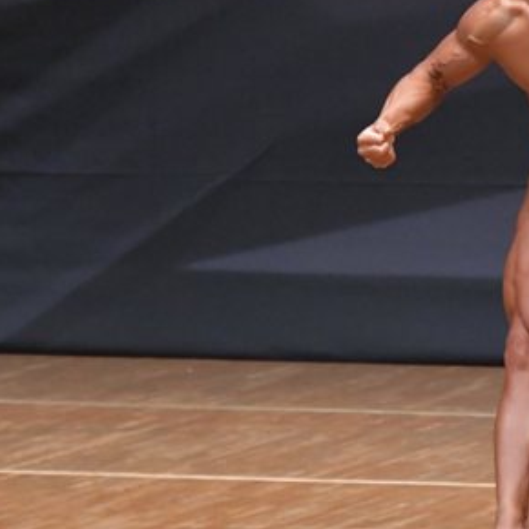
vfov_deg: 2.7
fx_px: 11169
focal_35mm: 646
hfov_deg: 2.7
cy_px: 184
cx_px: 612
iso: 6400
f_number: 5.6
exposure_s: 1/400
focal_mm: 190
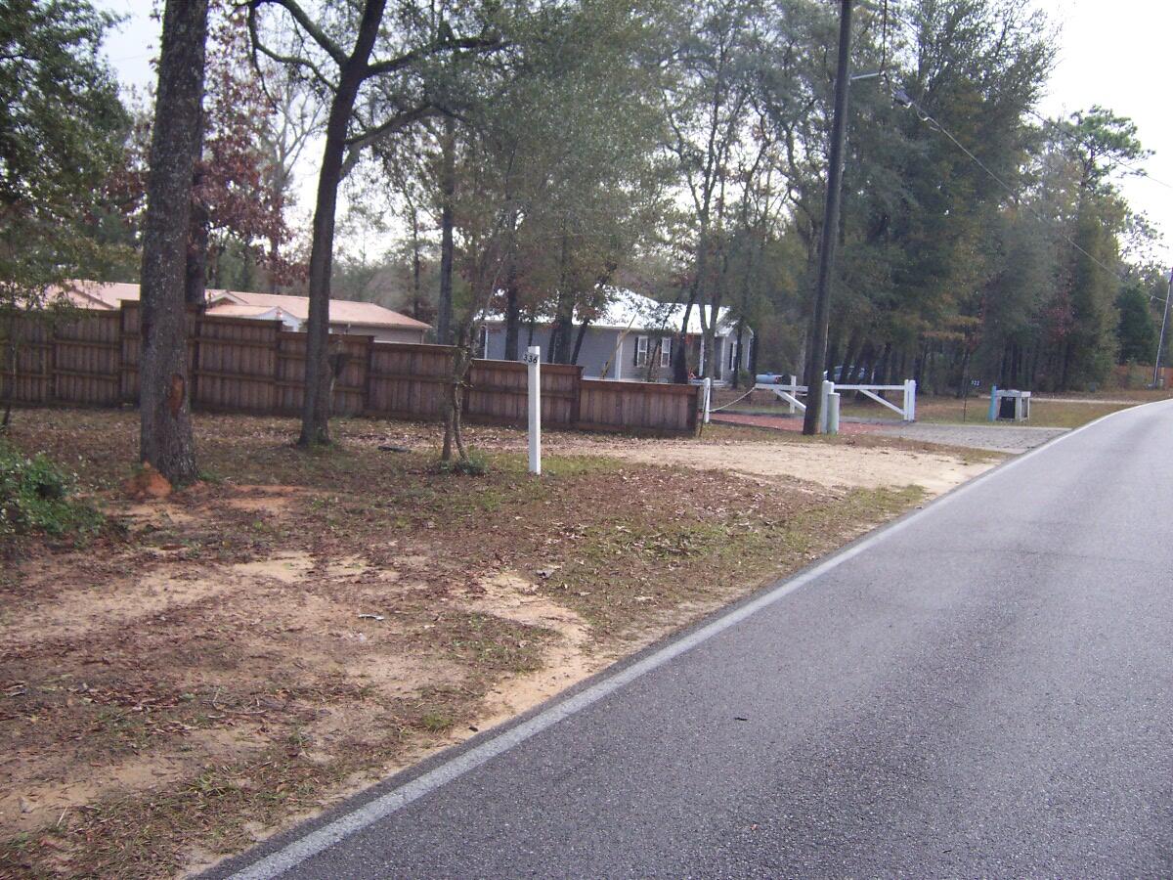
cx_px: 586
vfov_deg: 42.9
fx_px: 1118
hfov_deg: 55.4
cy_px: 440
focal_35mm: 33
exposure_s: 1/125
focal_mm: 5.5
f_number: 3.4
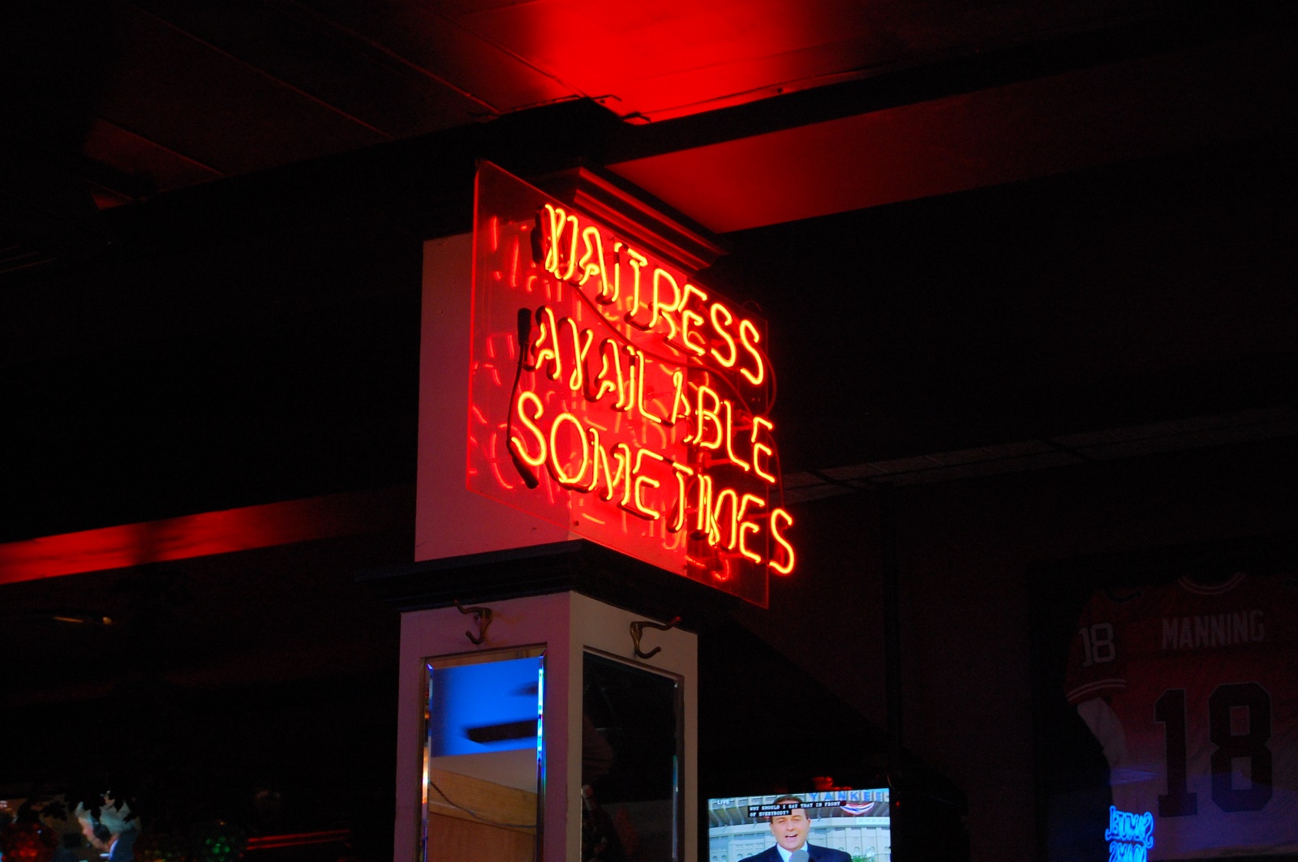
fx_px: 2971
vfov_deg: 16.5
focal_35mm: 82
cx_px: 649
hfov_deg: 24.6
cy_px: 431
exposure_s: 1/50
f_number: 5.6
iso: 800
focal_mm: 55
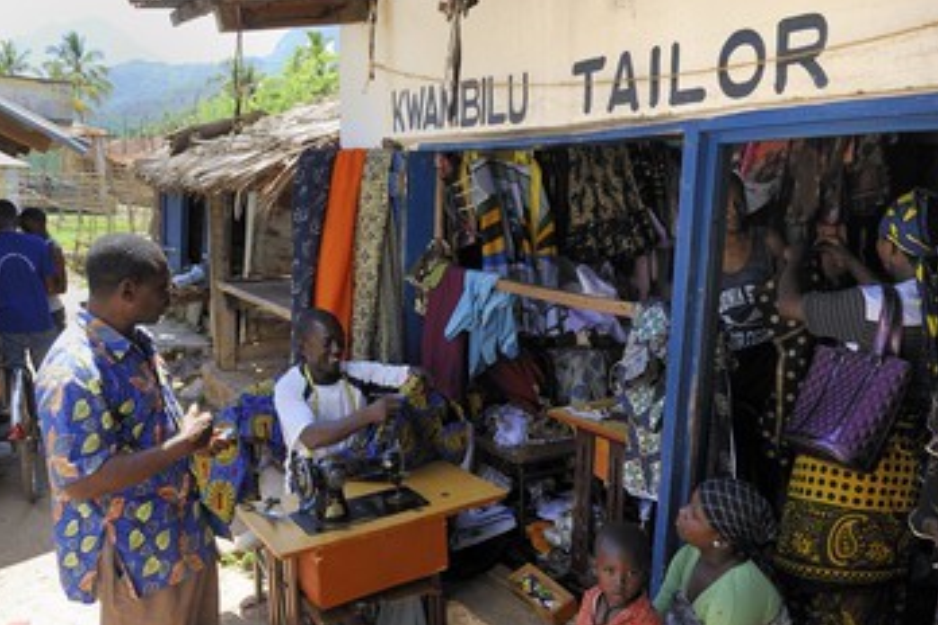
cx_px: 512
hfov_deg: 63.5
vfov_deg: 44.8
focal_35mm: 29
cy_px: 364
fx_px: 756
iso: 400
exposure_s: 1/160
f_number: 7.1
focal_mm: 24
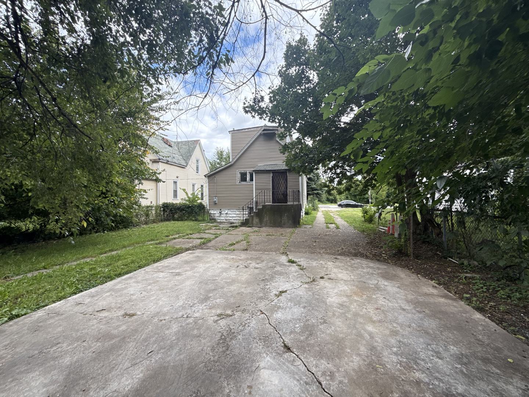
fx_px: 214
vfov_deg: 85.7
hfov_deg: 102.1
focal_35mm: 14
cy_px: 198
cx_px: 264
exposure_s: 1/408
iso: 64
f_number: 2.2
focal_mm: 2.22
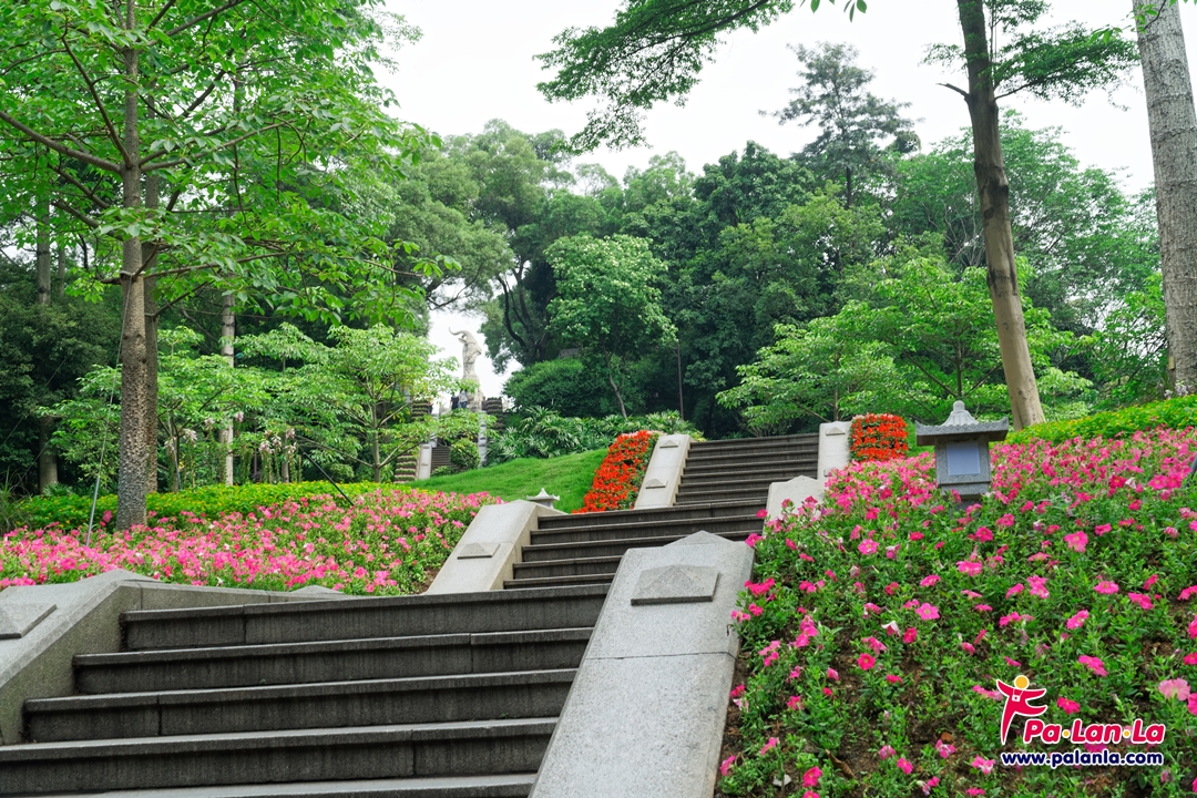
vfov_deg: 30.8
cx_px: 598
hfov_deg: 45.0
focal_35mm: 44
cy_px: 399
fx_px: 1446
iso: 100
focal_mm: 29
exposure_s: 1/80
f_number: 8
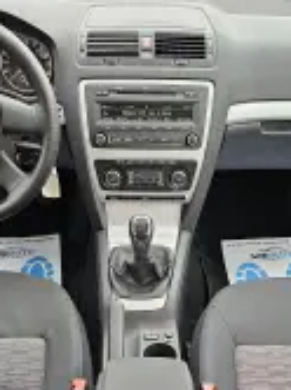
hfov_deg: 29.0
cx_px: 143
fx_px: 562
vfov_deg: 37.4
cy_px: 289
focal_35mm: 50
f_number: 1.7
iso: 400
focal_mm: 6.3
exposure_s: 1/100
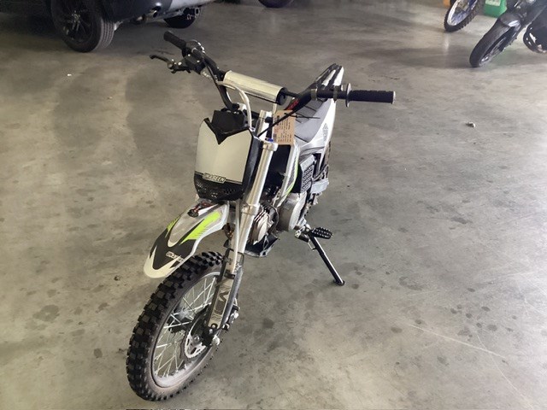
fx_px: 490
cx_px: 274
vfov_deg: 45.4
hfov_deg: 58.4
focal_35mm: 31
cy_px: 205
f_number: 2.4
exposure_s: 1/40
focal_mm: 3.3
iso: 400
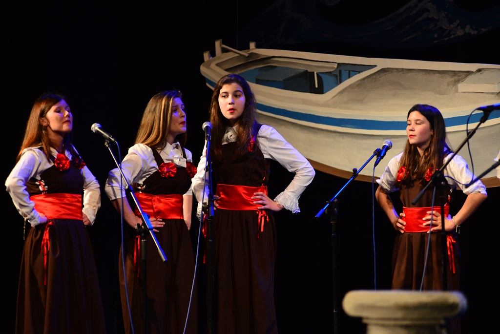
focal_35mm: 170
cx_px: 250
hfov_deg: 12.1
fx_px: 2362
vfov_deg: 8.1
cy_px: 167
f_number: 2.8
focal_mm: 170
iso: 2000
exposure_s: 1/200
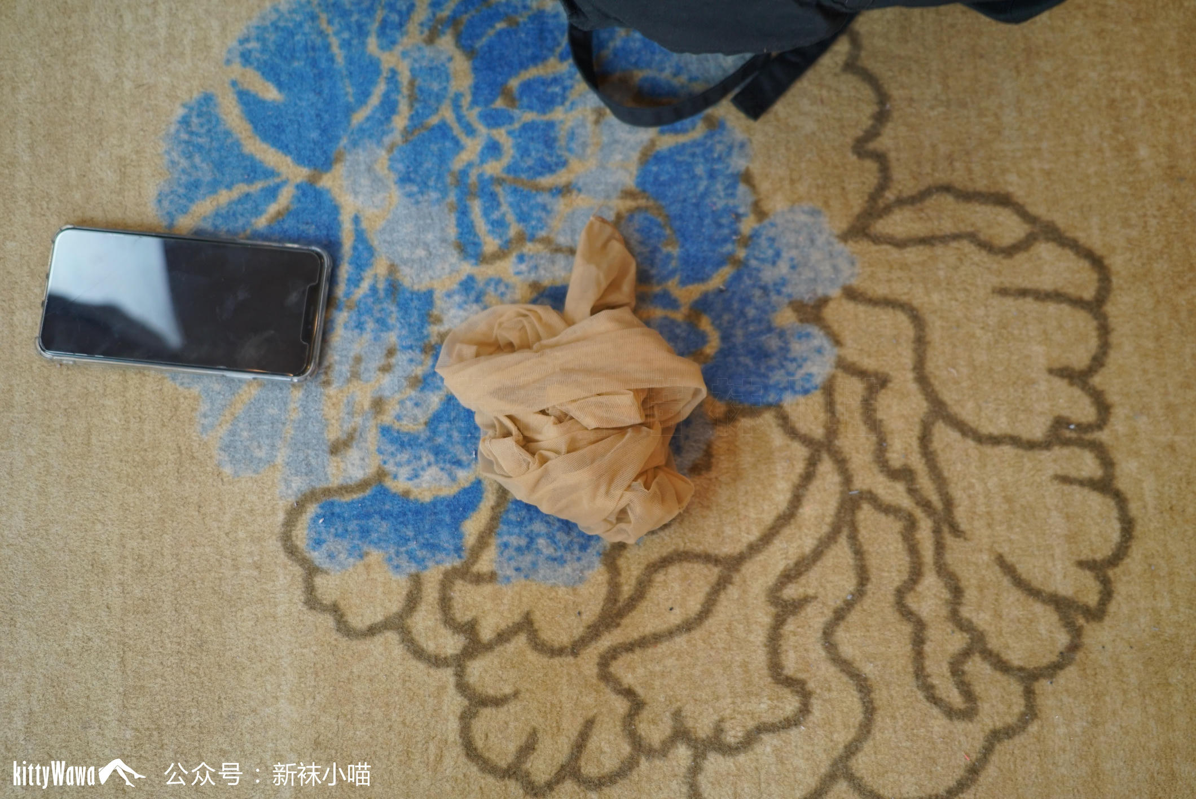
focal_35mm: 50
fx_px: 1662
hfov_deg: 39.6
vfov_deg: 27.0
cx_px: 598
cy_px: 400
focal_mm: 50
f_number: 4.5
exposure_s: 1/60
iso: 1000
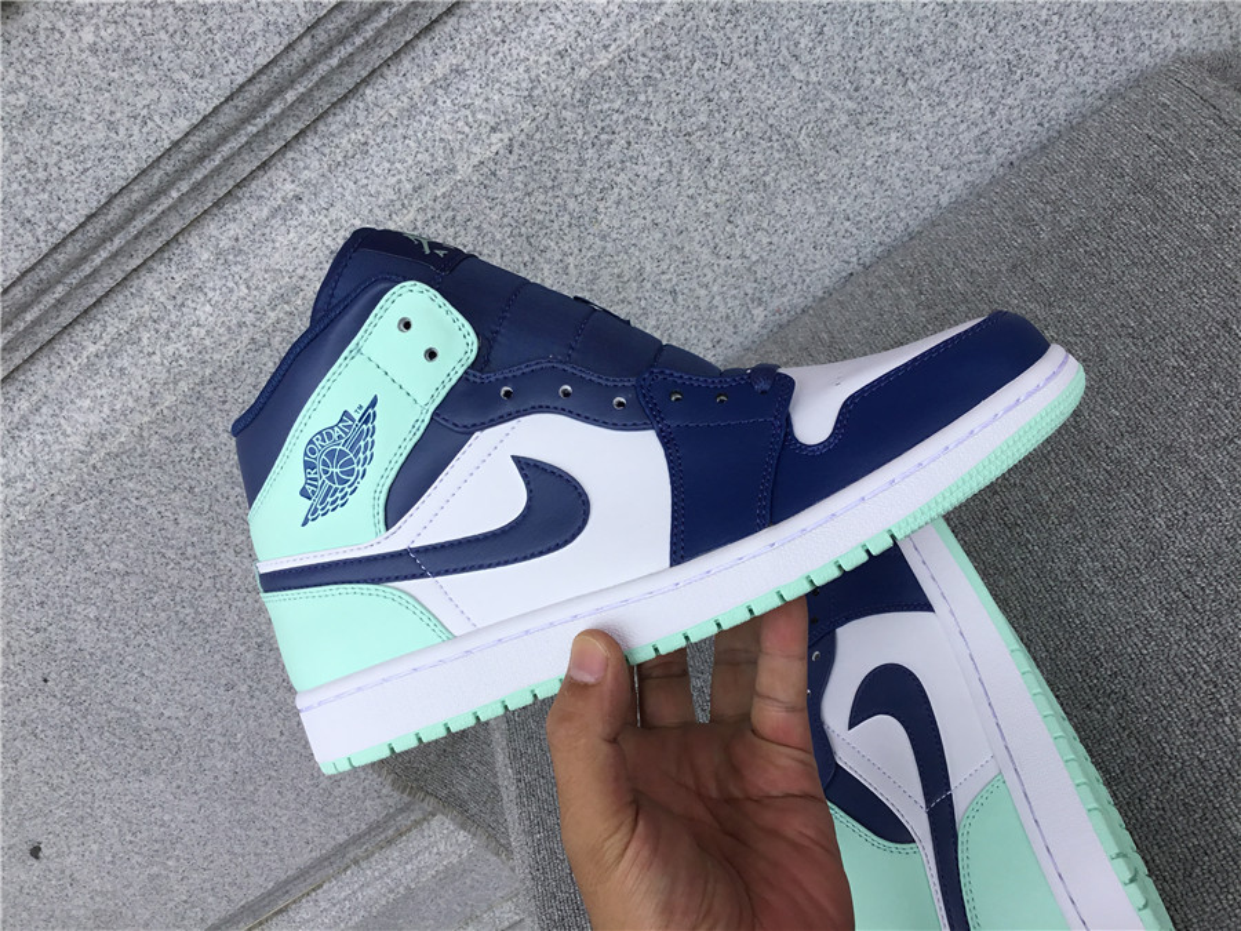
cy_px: 466
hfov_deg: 58.4
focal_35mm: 31
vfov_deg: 45.4
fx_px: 1111
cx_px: 620
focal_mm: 3.3
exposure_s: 1/431
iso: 25
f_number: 2.4
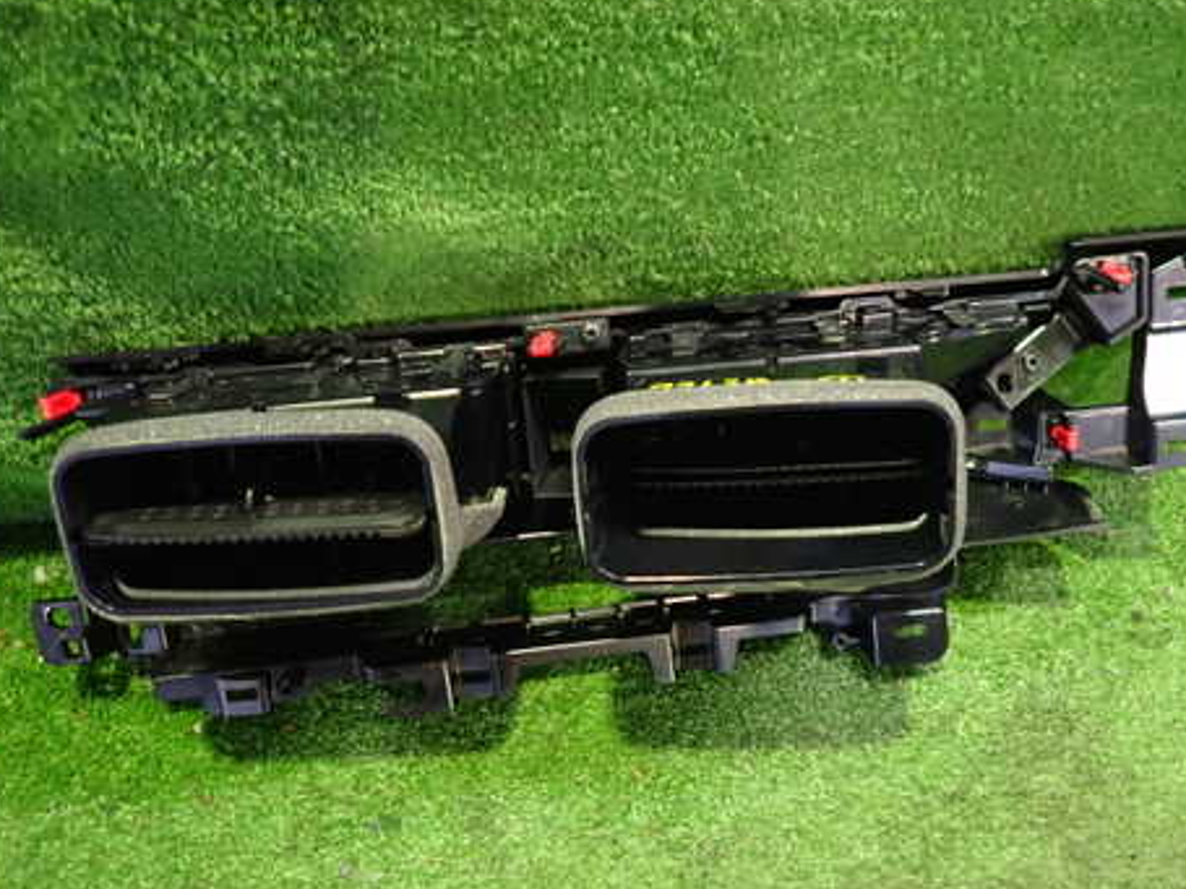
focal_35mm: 33
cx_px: 662
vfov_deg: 42.9
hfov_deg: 55.2
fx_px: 1130
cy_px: 485
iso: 800
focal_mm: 4.5
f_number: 2
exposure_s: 1/20
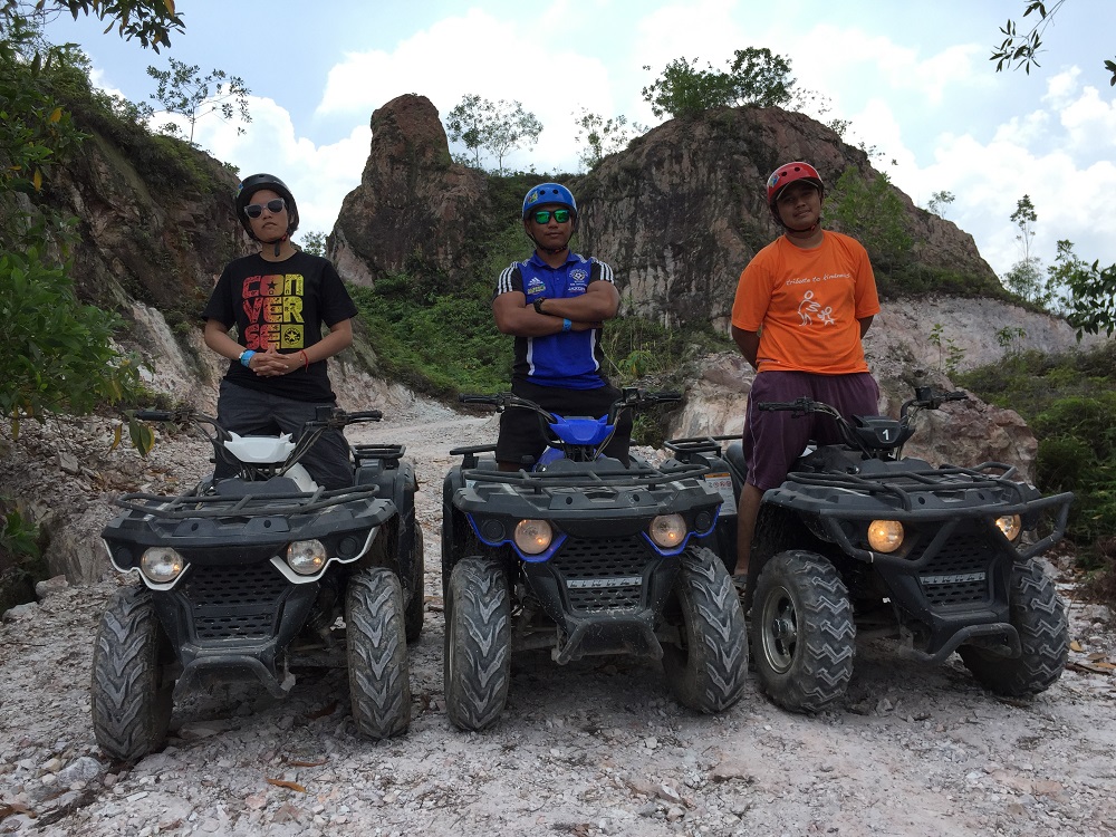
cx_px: 558
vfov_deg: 48.2
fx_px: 935
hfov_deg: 61.7
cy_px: 418
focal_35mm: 29
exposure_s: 1/1464
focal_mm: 4.15
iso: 32
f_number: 2.2
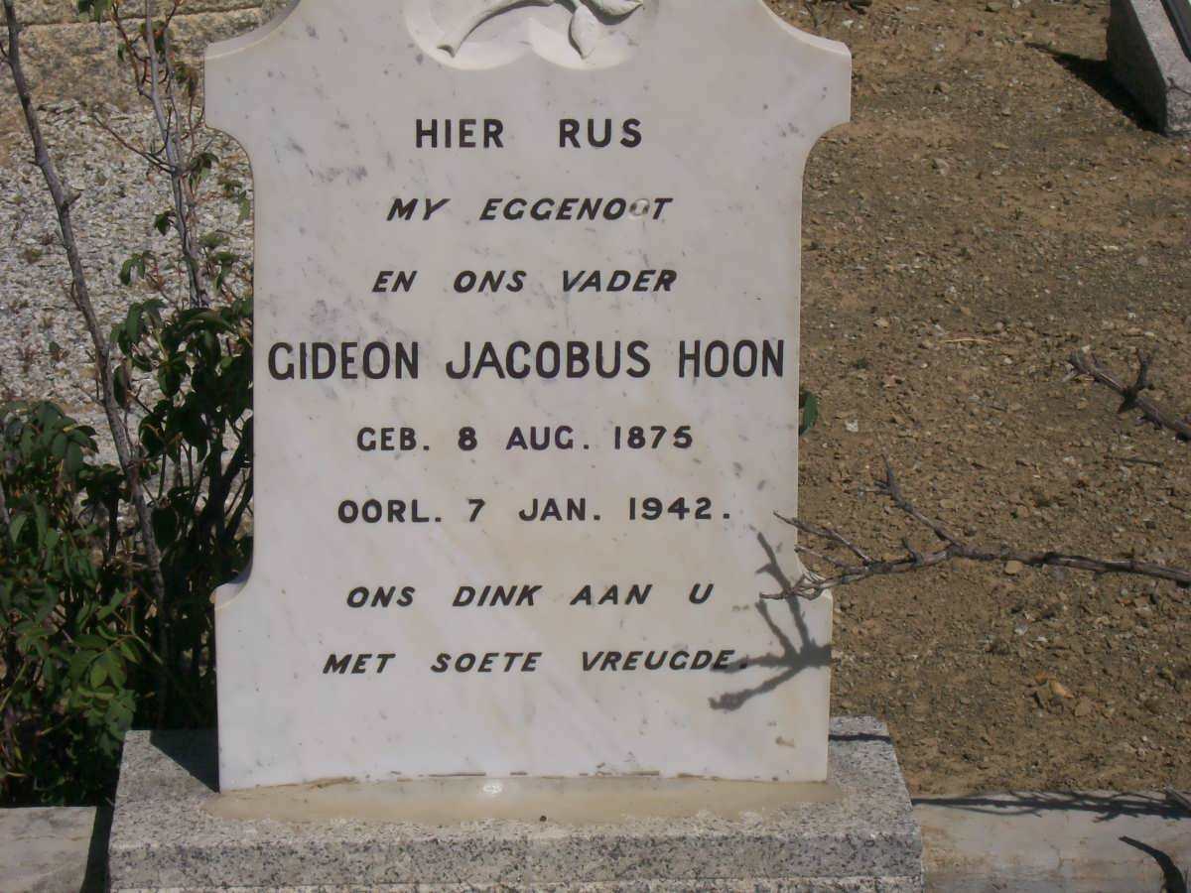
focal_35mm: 108
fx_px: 3716
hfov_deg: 18.2
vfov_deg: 13.7
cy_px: 446
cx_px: 596
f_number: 8.5
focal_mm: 18
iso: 80
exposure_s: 1/720
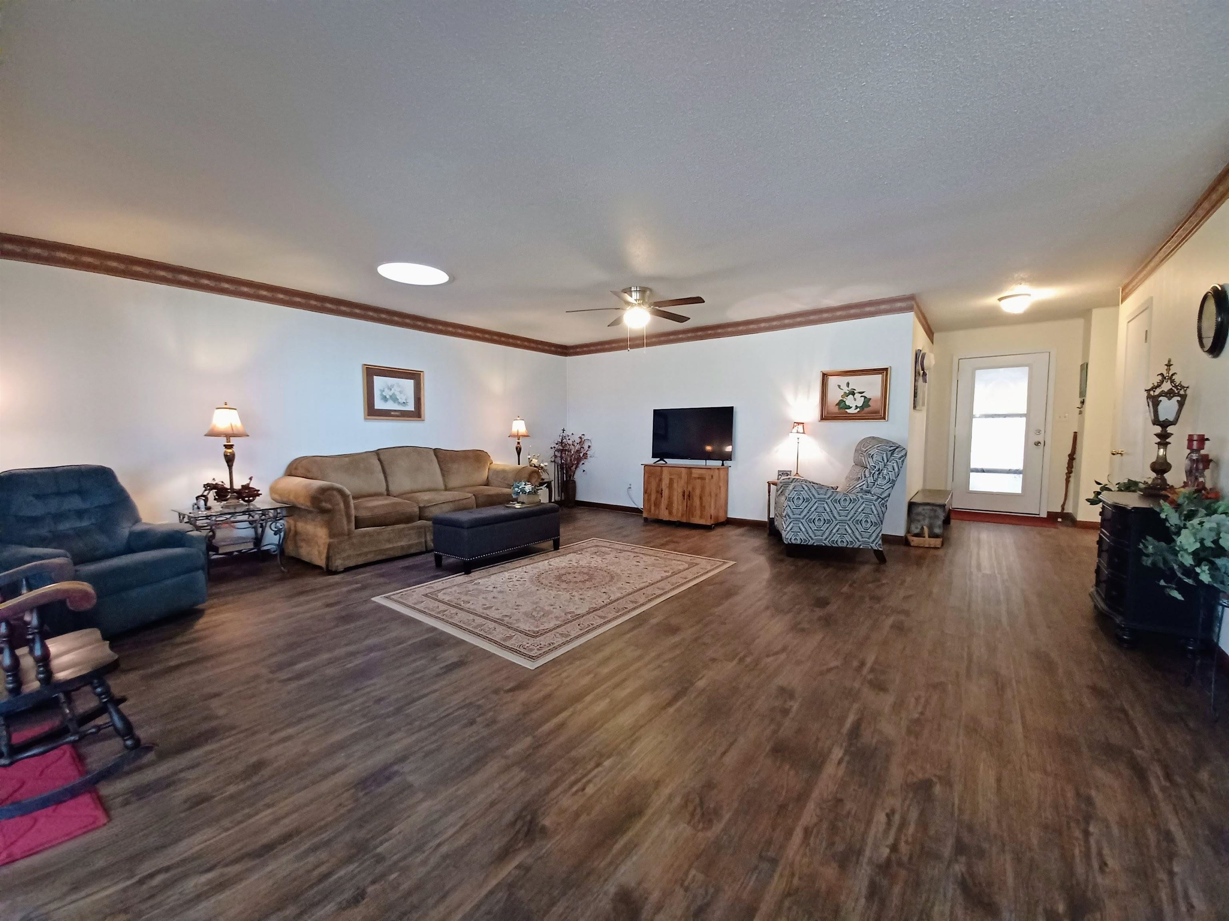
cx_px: 614
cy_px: 460
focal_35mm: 13
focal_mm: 1.42
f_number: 2.2
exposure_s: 1/24
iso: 250
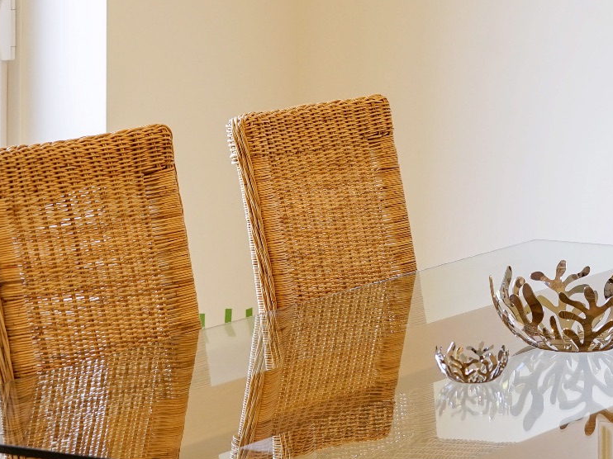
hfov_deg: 13.5
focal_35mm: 146
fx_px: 2585
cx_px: 297
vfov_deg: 10.1
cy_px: 41
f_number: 5.6
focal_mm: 55
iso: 320
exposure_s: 1/50
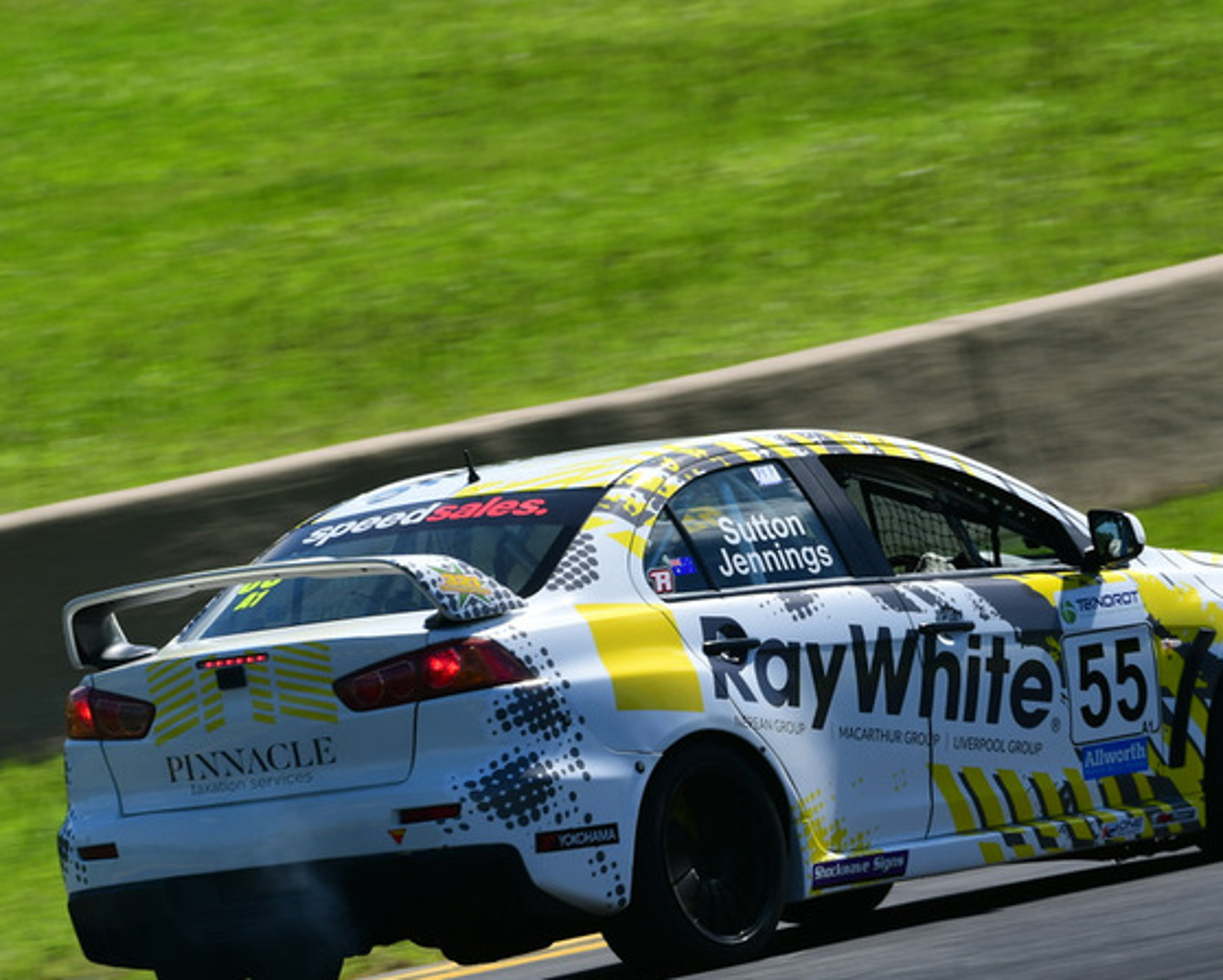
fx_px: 20462
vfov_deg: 2.7
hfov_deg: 3.4
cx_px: 636
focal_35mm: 565
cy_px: 570
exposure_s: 1/250
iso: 160
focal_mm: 280
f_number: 11
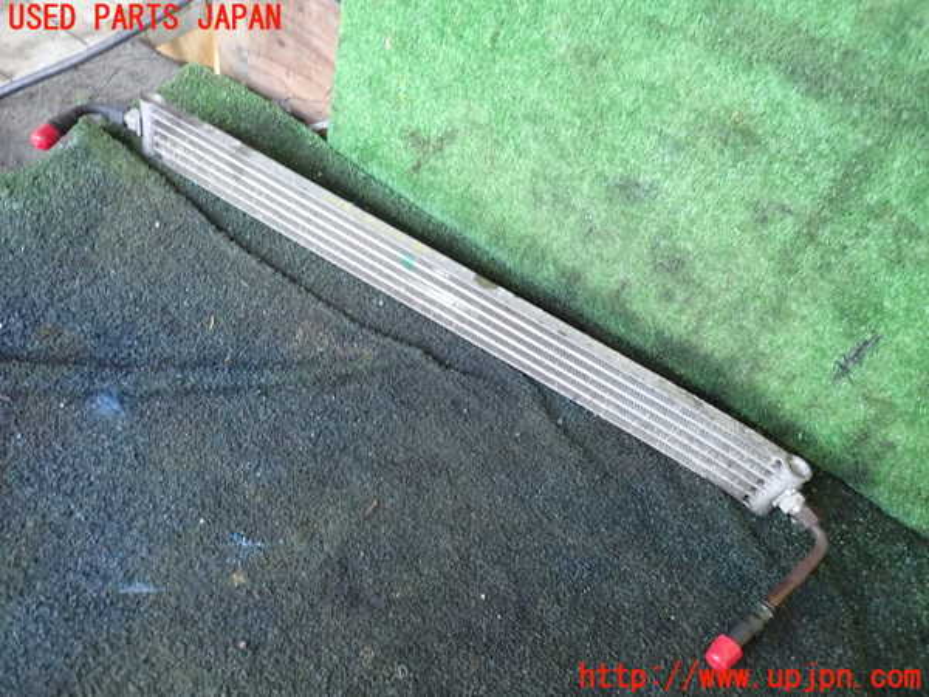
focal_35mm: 25
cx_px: 464
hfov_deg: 69.4
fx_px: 671
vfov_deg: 54.9
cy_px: 348
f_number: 2
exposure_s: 1/30
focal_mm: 4.5
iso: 200
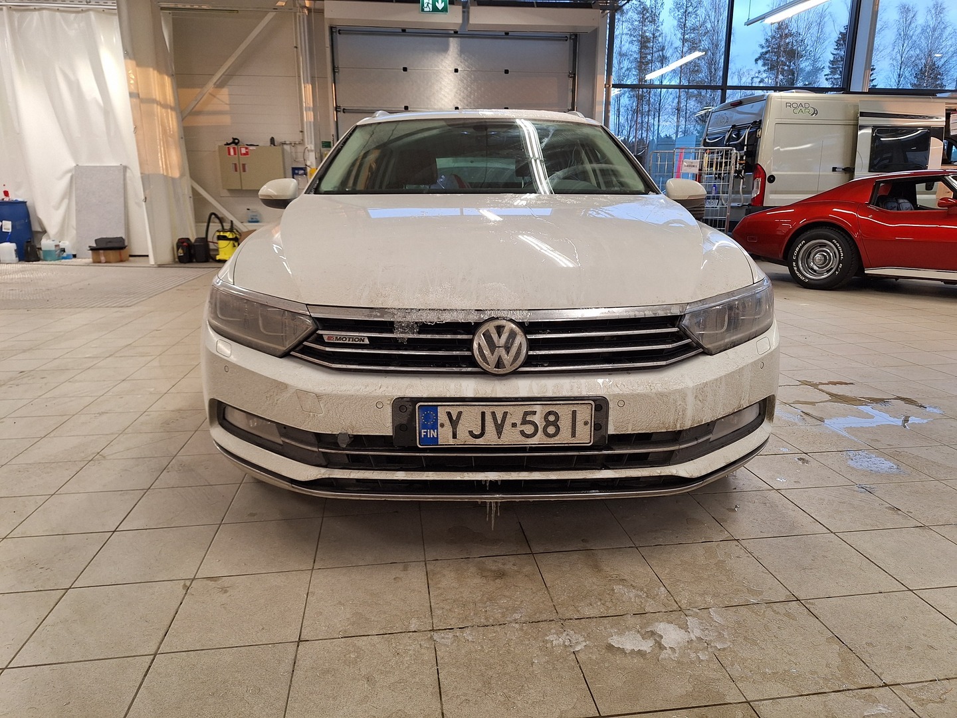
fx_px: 636
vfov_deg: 58.9
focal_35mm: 23
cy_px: 359
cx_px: 478
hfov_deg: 73.9
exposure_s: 1/60
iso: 50
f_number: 1.8
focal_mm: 5.54
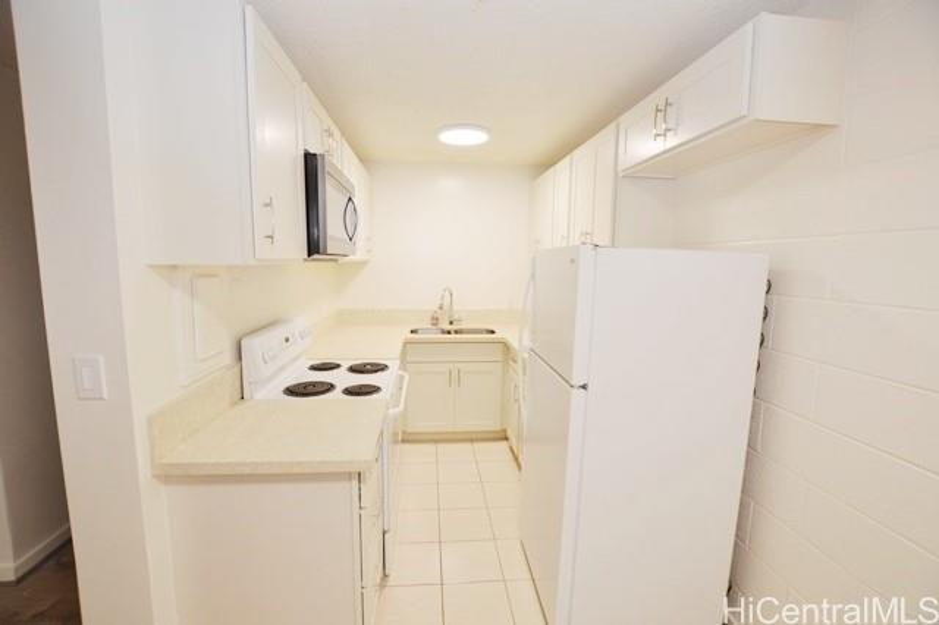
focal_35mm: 15
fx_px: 391
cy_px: 312
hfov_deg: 100.4
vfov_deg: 77.3
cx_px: 470
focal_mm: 10
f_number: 4
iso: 400
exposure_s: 1/60
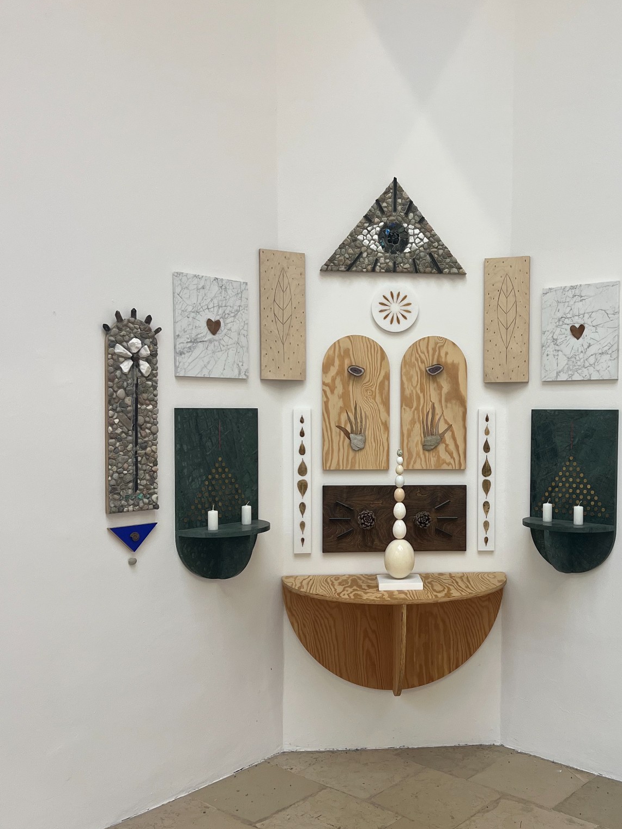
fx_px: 838
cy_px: 448
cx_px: 409
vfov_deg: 52.6
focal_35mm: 35
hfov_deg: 40.3
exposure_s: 1/121
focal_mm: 5.7
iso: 125
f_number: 1.5
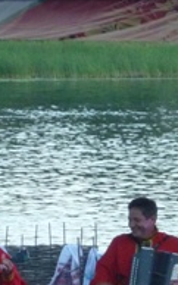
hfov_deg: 2.8
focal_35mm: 461
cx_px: 169
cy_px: 253
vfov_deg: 4.6
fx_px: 3583
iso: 400
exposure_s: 1/60
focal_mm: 22
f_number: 5.9
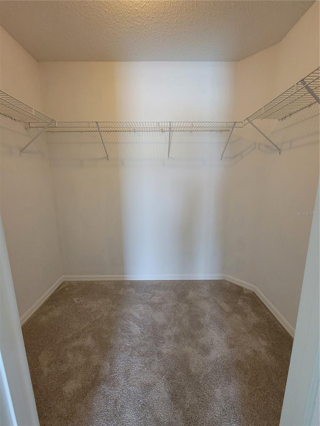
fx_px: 160
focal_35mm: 13
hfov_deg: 89.9
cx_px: 160
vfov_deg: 106.2
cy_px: 213
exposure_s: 1/60
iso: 400
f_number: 2.2
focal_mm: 2.2
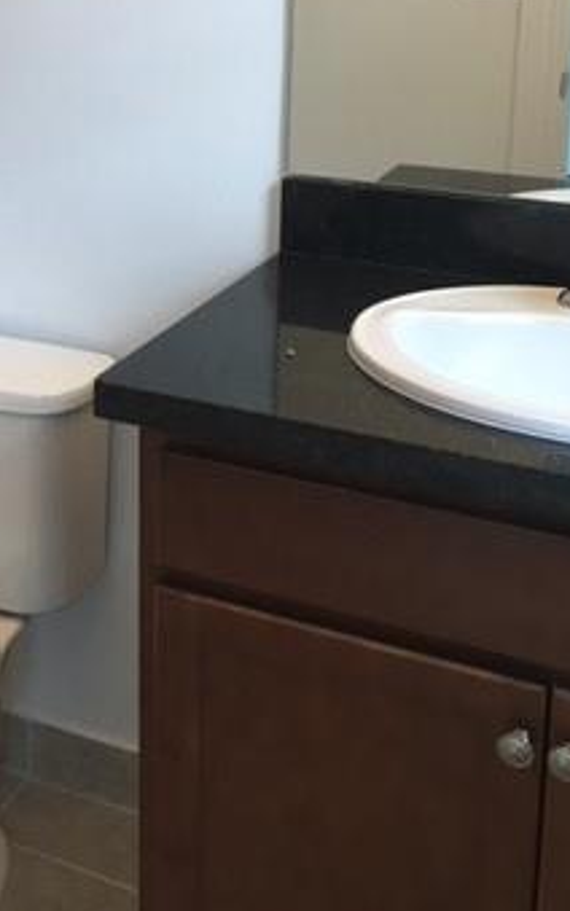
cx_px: -3
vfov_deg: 34.0
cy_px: 180
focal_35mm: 58
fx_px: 1441
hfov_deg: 21.6
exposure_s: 1/30
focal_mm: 4.15
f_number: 2.2
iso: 32
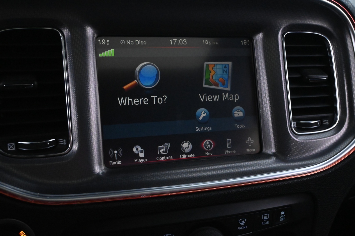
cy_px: 118
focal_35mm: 39
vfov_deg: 34.2
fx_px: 385
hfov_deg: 49.6
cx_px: 178
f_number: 5.6
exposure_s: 1/40
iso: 6400
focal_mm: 26
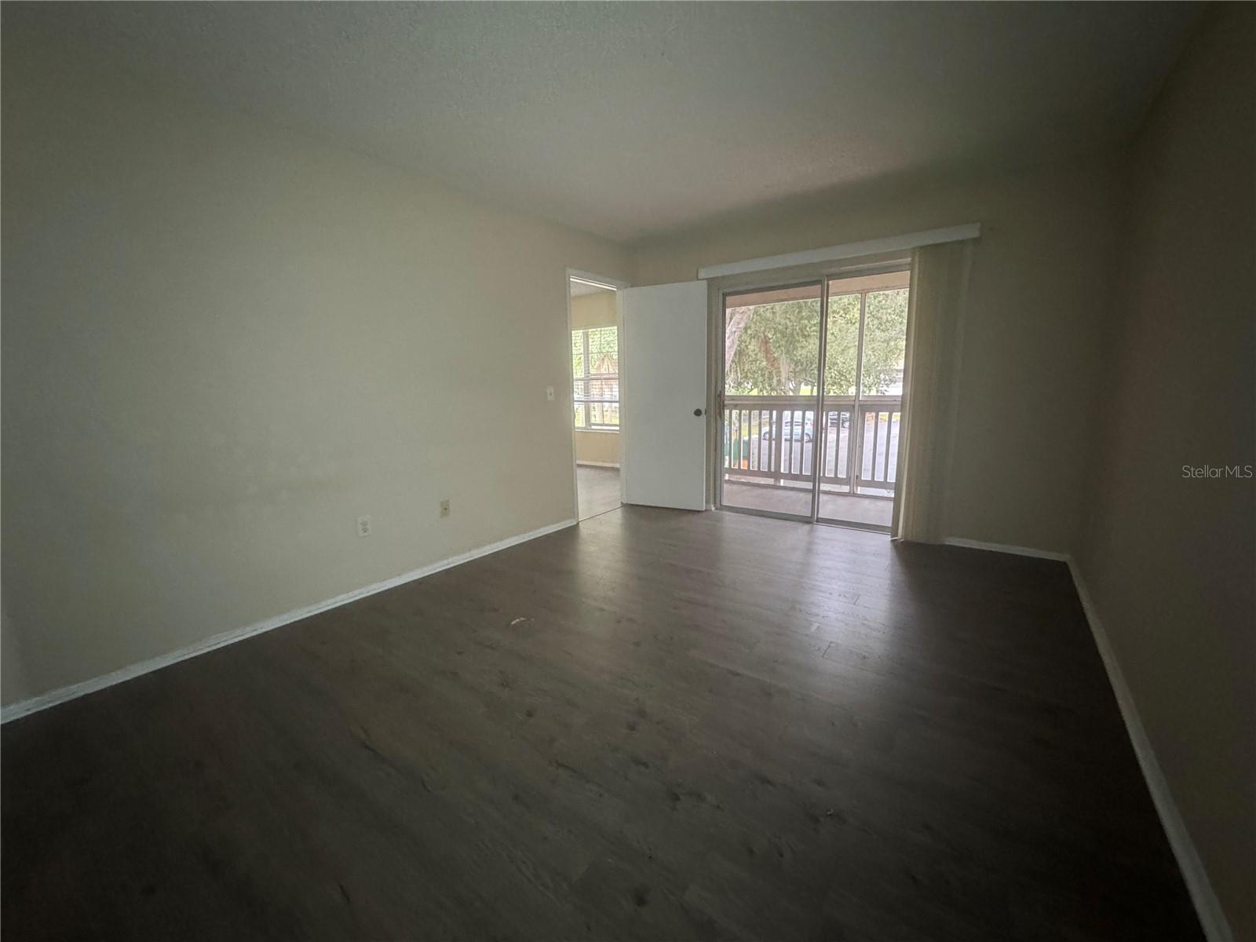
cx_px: 628
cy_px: 471
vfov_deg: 85.7
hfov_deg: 102.1
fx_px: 508
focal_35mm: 14
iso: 800
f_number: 2.2
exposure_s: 1/60
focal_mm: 2.22
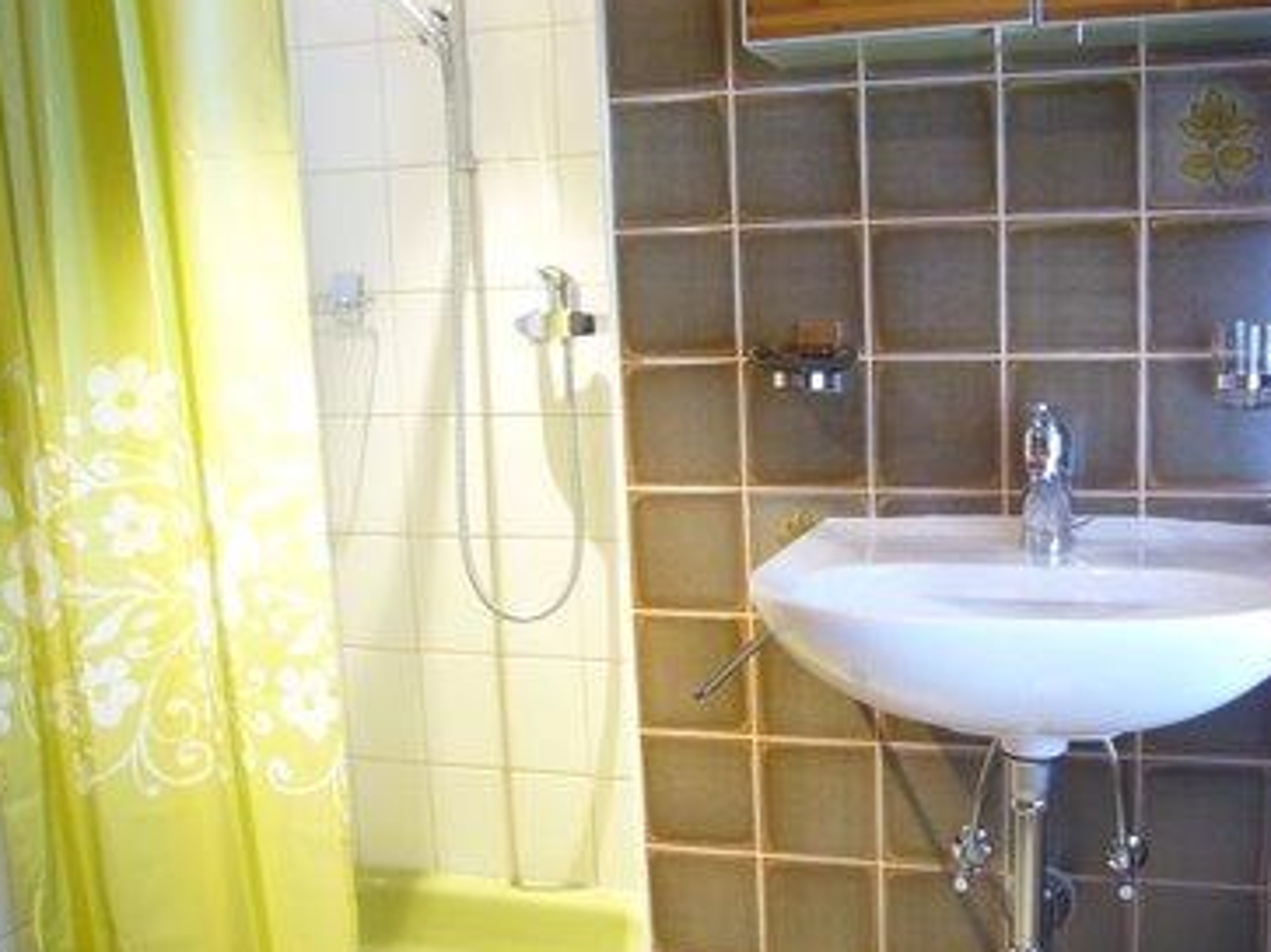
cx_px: 819
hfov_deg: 49.5
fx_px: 1358
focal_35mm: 37
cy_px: 556
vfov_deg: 38.5
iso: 160
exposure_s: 1/8
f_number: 2.8
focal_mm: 4.6
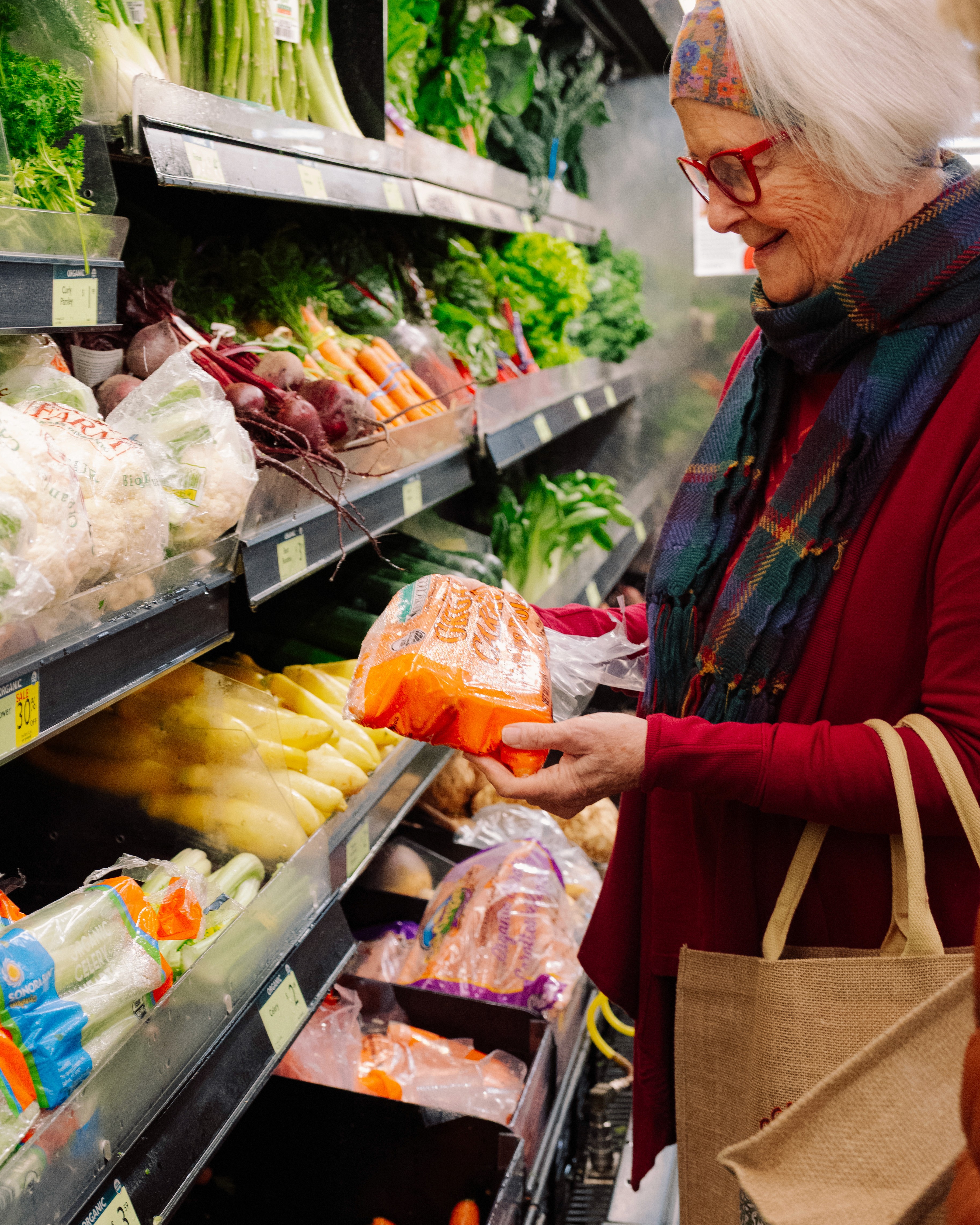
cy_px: 794
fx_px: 2067
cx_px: 497
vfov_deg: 32.8
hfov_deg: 26.7
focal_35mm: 57
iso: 1600
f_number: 4.5
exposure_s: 1/80
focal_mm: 33
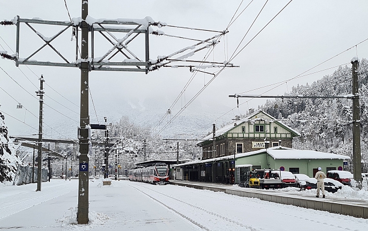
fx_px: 361
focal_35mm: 36
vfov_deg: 35.3
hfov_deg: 53.8
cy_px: 133
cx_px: 208
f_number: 1.8
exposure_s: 1/904
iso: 50
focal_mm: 5.4
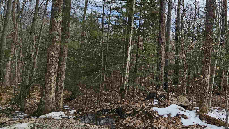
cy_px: 34
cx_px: 181
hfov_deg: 64.1
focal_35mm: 27
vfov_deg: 41.7
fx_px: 164
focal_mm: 2.2
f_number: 2.2
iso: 50
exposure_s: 1/2049
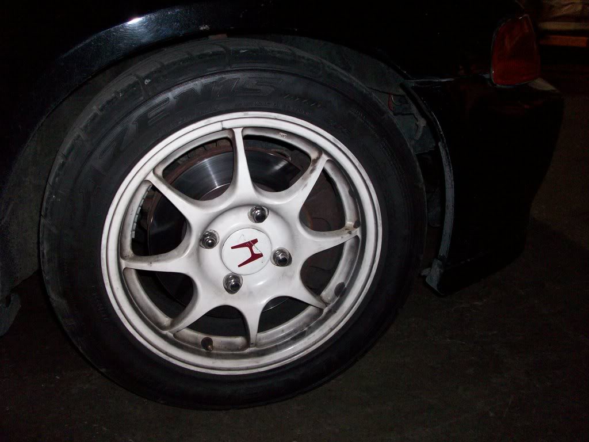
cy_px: 221
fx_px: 579
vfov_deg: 41.8
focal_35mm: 34
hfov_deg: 54.0
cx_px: 294
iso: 160
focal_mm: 5.7
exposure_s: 1/60
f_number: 2.8
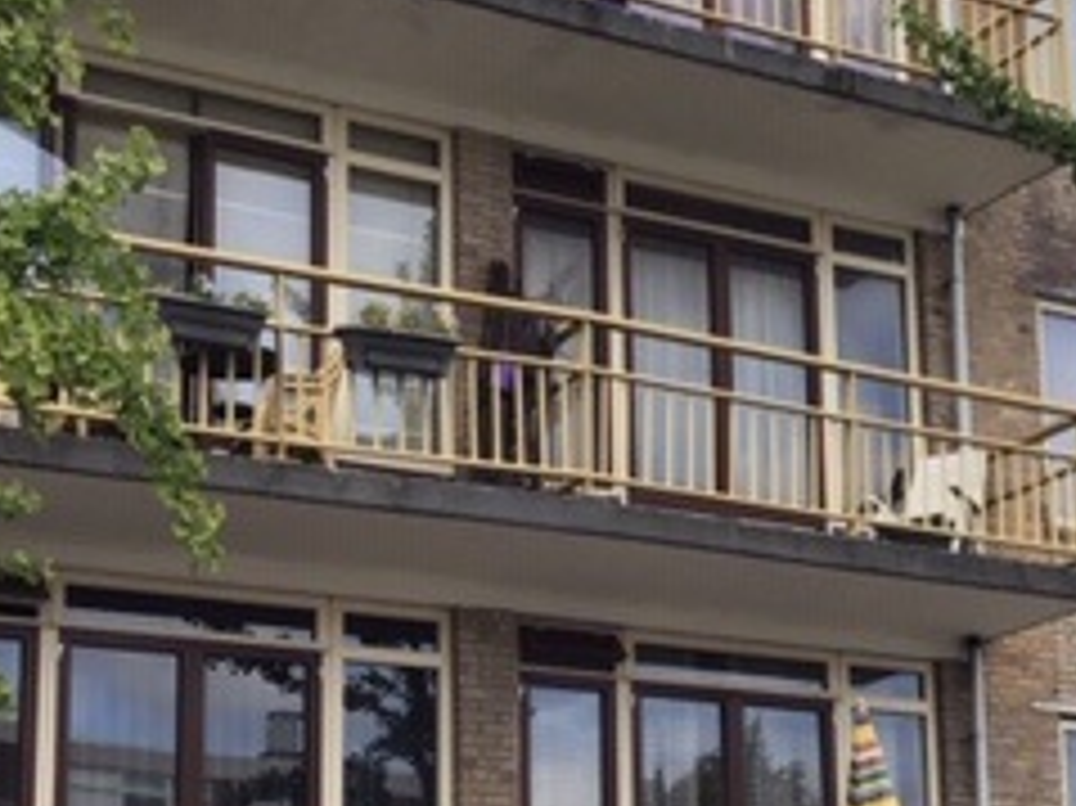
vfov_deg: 17.6
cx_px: 864
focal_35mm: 83
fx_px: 2579
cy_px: 626
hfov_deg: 23.2
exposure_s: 1/394
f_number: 2.4
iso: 25
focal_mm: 3.3
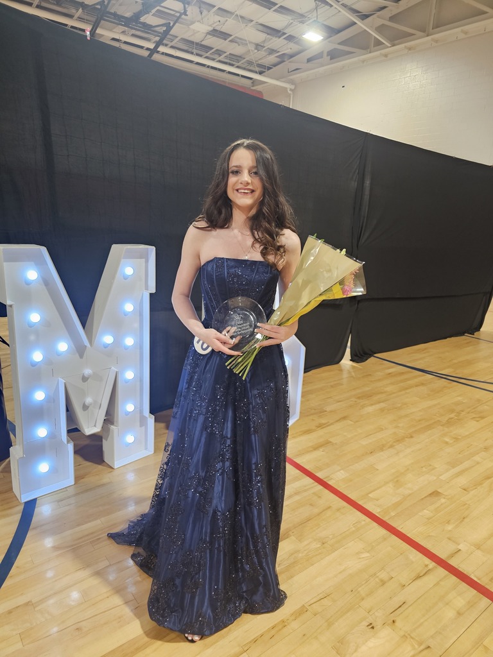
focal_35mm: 23
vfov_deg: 73.9
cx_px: 246
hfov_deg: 58.9
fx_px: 437
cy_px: 328
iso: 640
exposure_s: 1/40
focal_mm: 6.3
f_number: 1.7
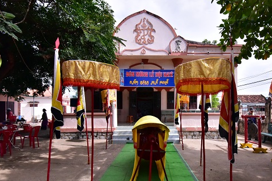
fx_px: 151
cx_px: 144
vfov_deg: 61.4
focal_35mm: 20
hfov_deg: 83.9
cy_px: 109
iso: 3200
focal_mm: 16
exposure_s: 1/5000
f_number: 8
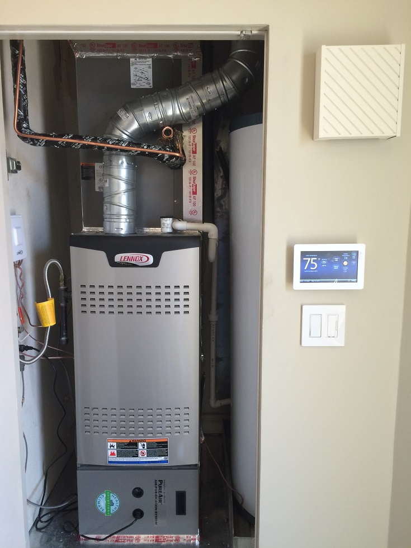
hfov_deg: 48.2
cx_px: 206
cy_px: 274
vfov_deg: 61.7
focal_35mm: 29
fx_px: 459
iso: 80
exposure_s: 1/30
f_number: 2.2
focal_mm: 4.15
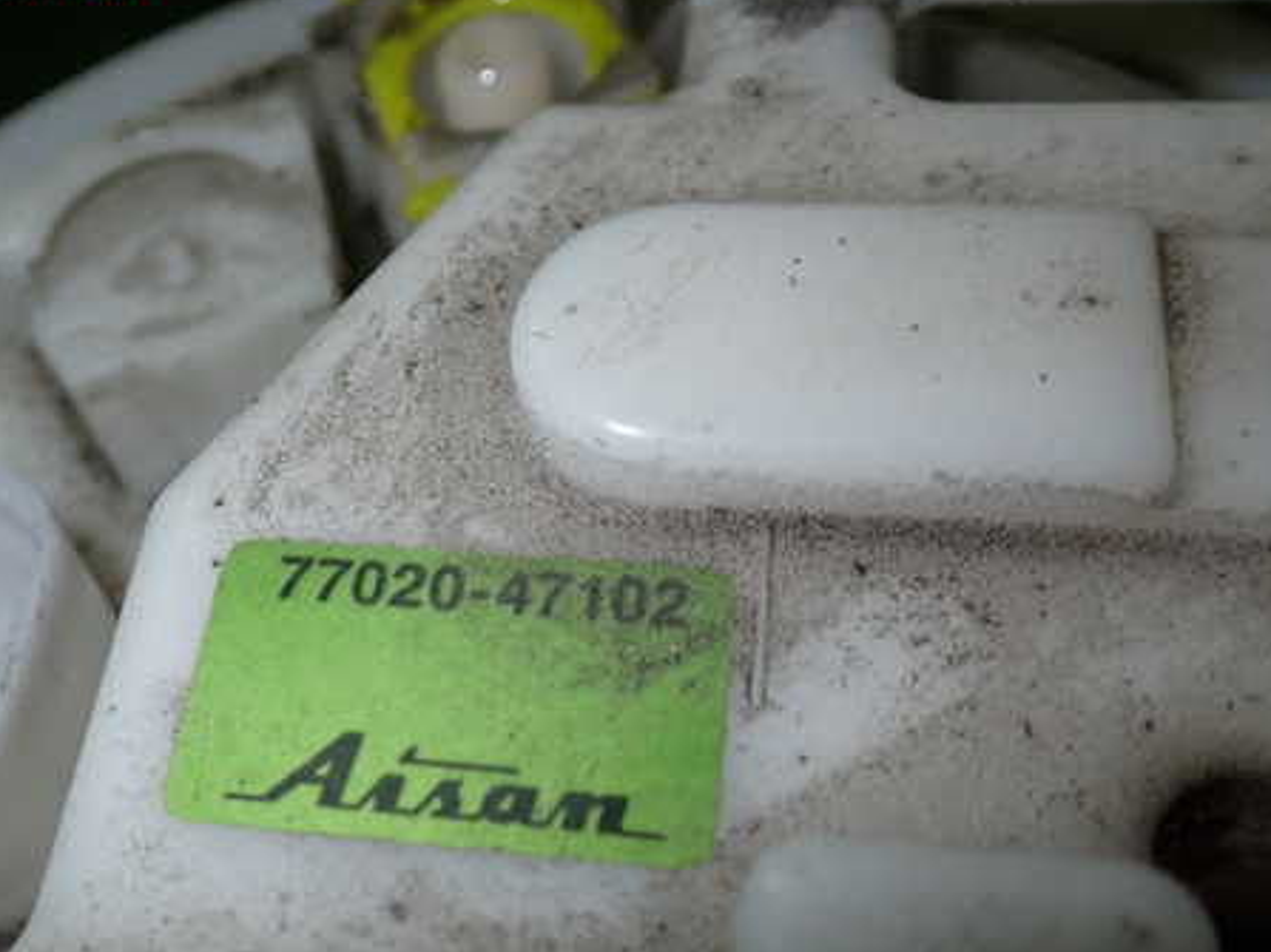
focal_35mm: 43
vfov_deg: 33.5
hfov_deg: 43.5
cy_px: 577
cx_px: 475
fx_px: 1578
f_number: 7.1
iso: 200
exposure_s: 1/30
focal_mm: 5.79
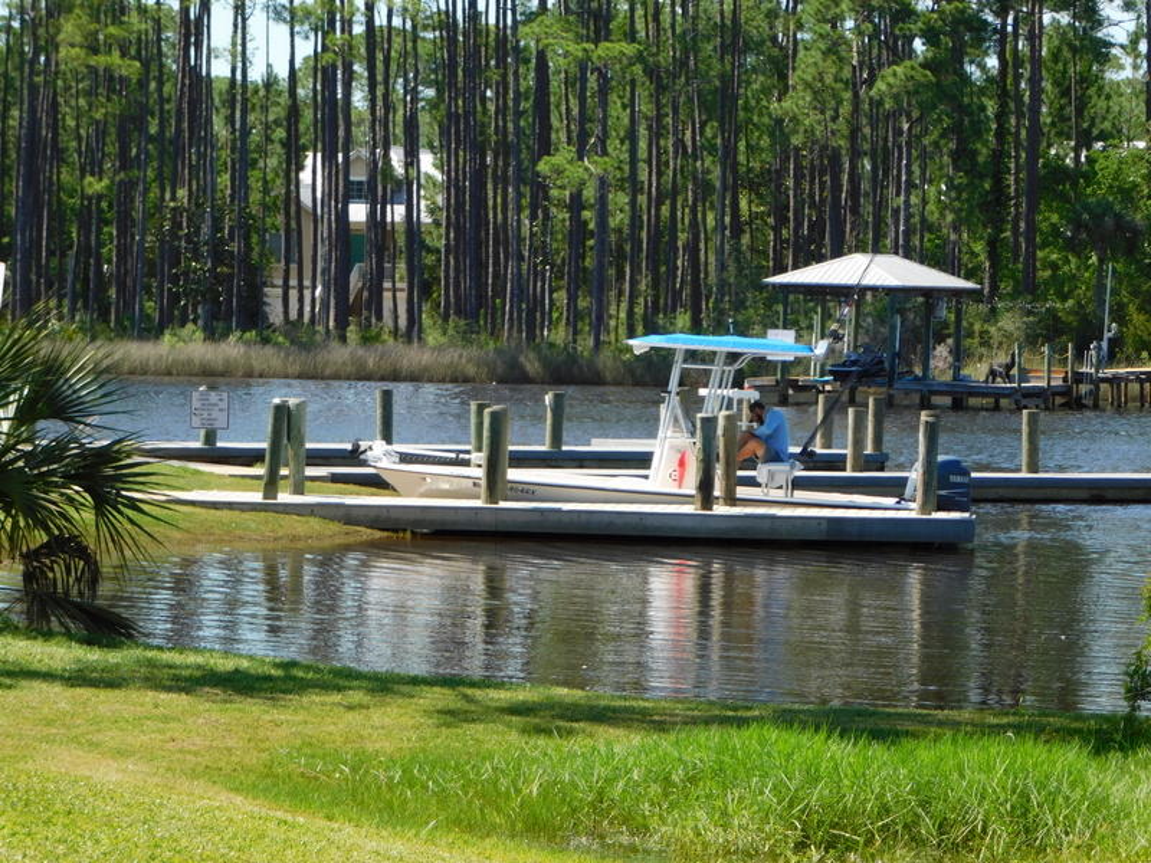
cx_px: 576
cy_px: 432
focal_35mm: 148
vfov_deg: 10.0
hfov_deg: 13.3
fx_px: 4921
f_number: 5.1
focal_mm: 26.3
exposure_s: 1/250
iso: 125
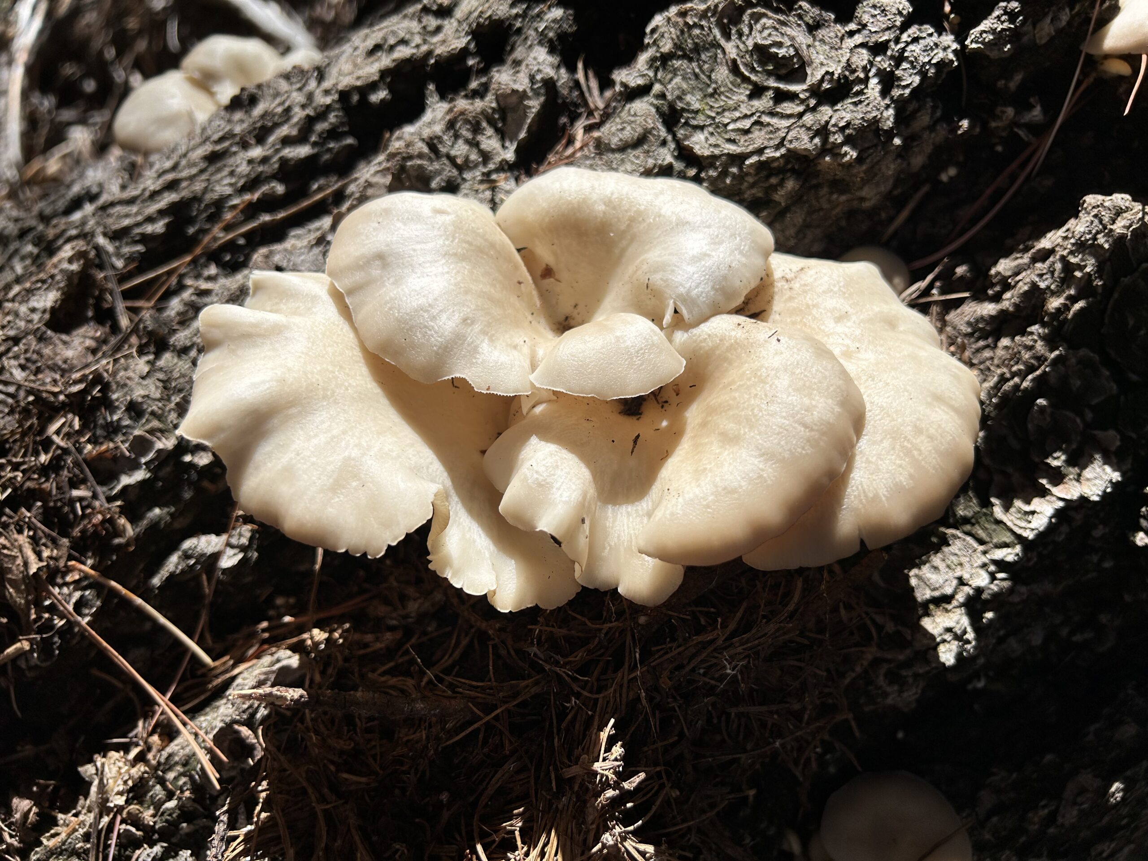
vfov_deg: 53.1
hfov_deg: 67.3
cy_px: 430
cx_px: 574
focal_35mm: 26
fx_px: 862
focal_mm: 5.7
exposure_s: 1/5882
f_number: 1.5
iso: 50
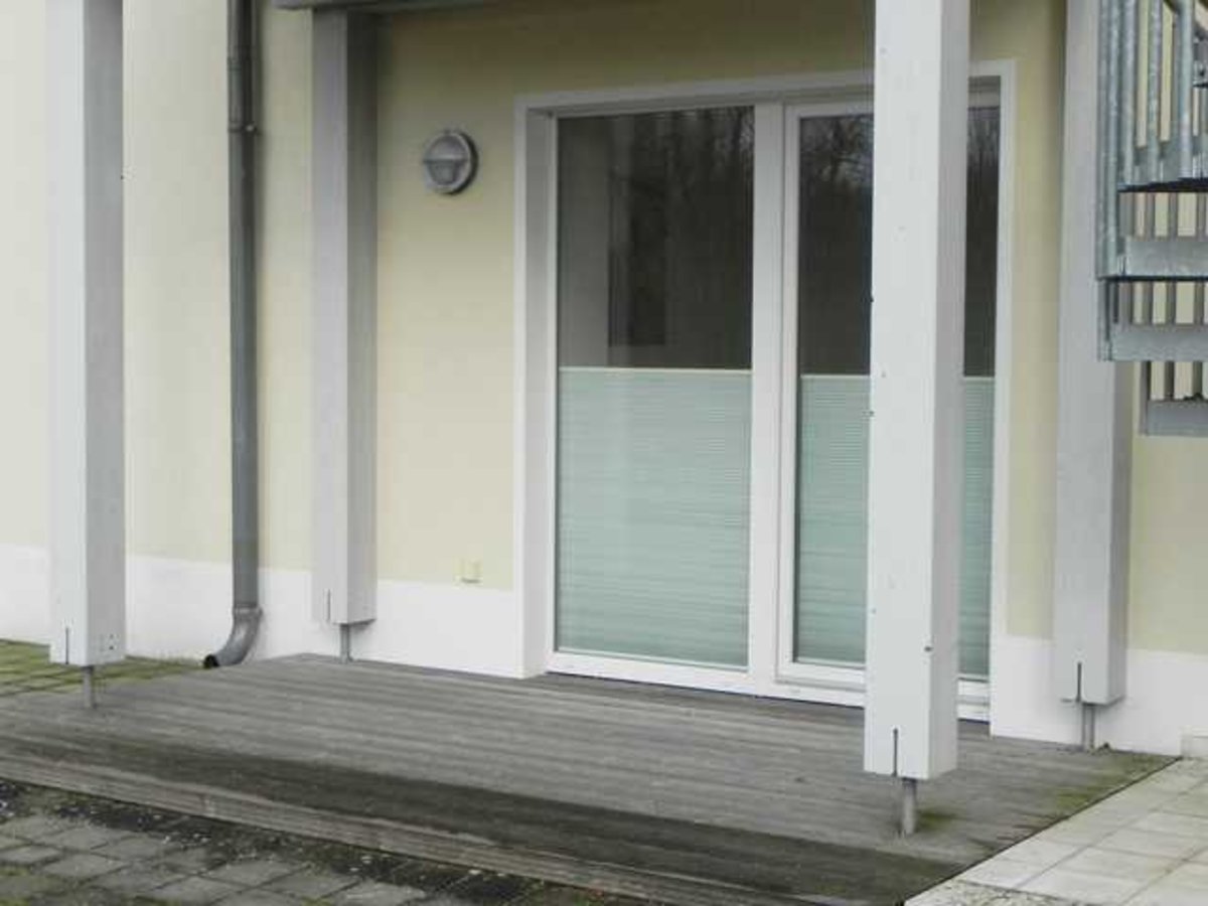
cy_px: 453
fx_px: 2024
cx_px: 604
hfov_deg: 33.2
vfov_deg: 25.2
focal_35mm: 58
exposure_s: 1/275
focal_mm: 10.3
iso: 160
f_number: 6.3
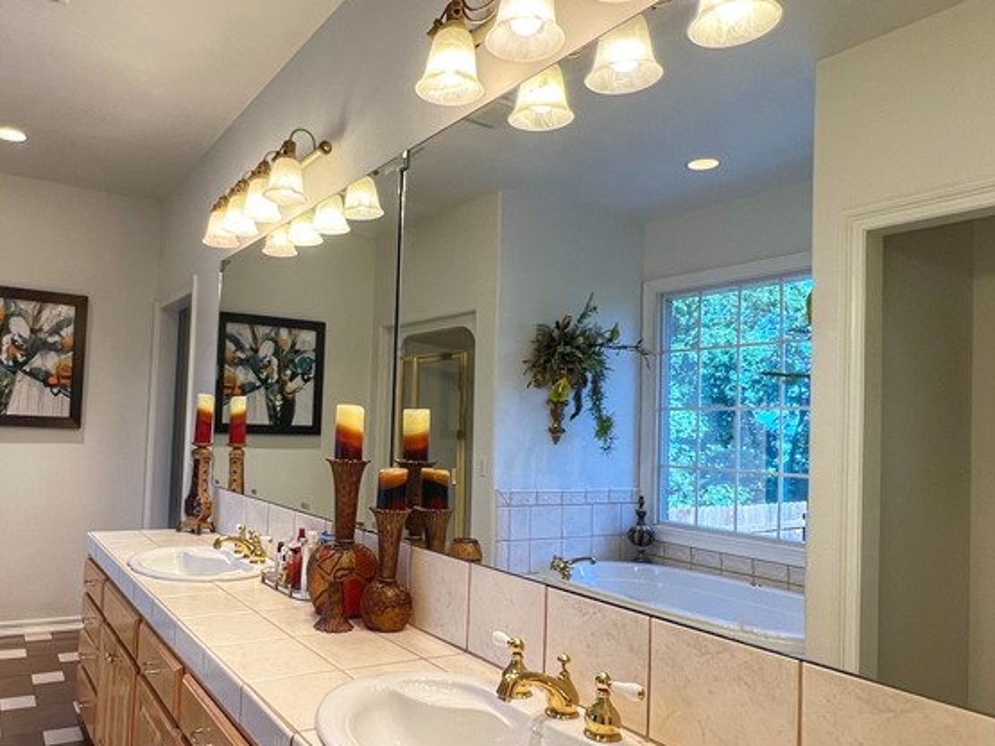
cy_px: 407
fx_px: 690
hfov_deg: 70.4
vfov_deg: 56.7
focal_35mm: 24
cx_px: 373
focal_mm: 1.57
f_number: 1.8
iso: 100
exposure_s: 1/120
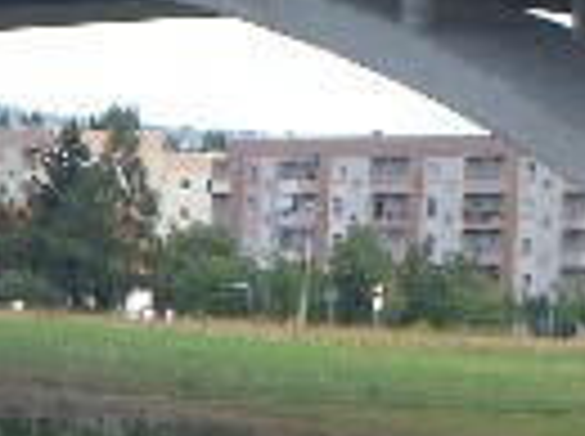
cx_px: -601
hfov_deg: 3.8
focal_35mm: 511
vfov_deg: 2.9
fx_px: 8620
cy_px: 249
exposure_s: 1/160
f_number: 5.1
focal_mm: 23.7
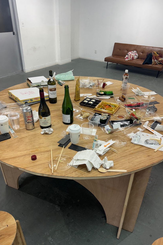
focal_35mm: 26
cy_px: 127
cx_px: 84
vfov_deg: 69.4
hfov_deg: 49.5
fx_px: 177
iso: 80
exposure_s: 1/100
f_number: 1.78
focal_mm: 6.76
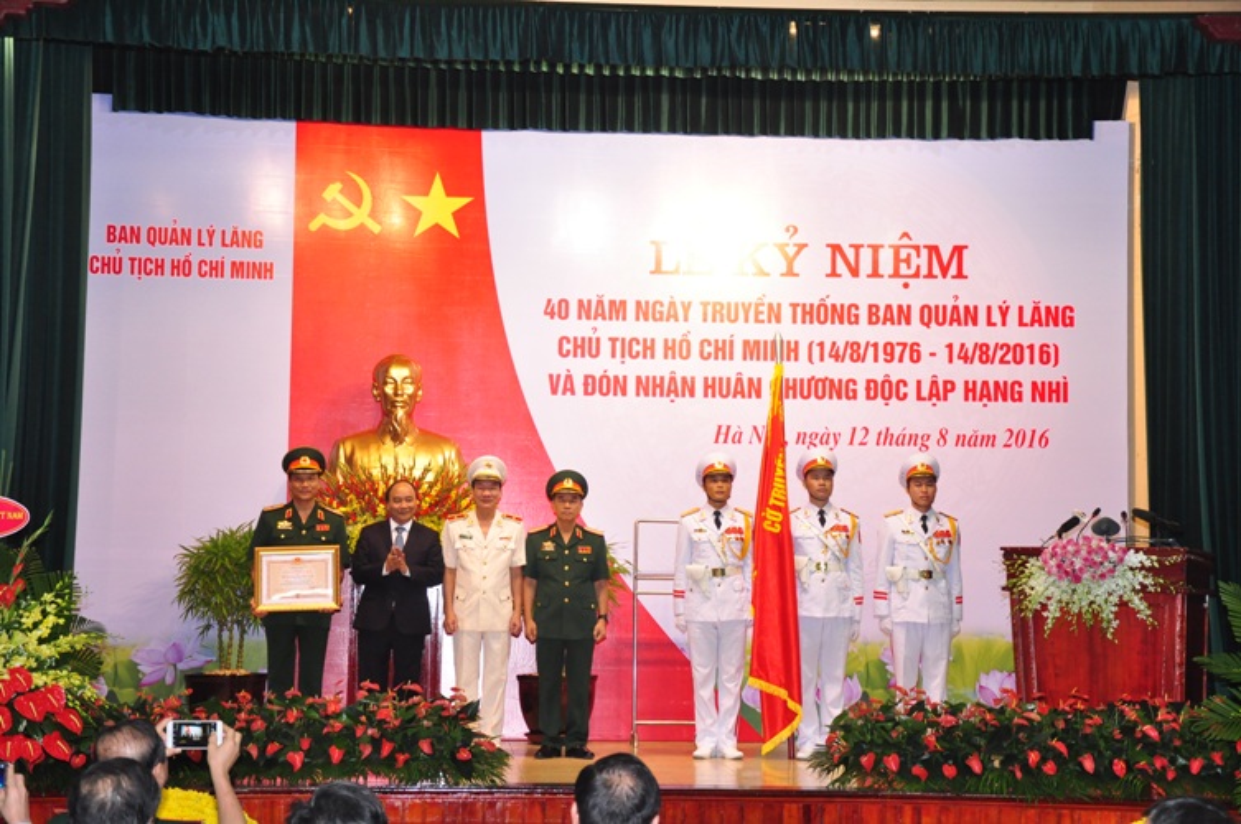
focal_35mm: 72
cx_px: 620
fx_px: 2479
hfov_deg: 28.1
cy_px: 412
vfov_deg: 18.9
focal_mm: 48
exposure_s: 1/60
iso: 1000
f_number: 5.6
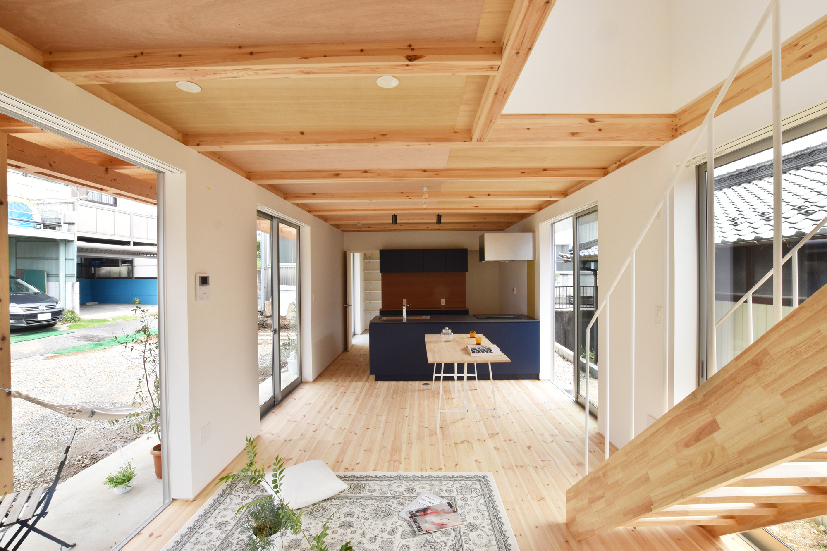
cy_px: 276
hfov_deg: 100.4
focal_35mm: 15
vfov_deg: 77.3
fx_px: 345
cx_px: 414
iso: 400
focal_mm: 10
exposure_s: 1/100
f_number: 11
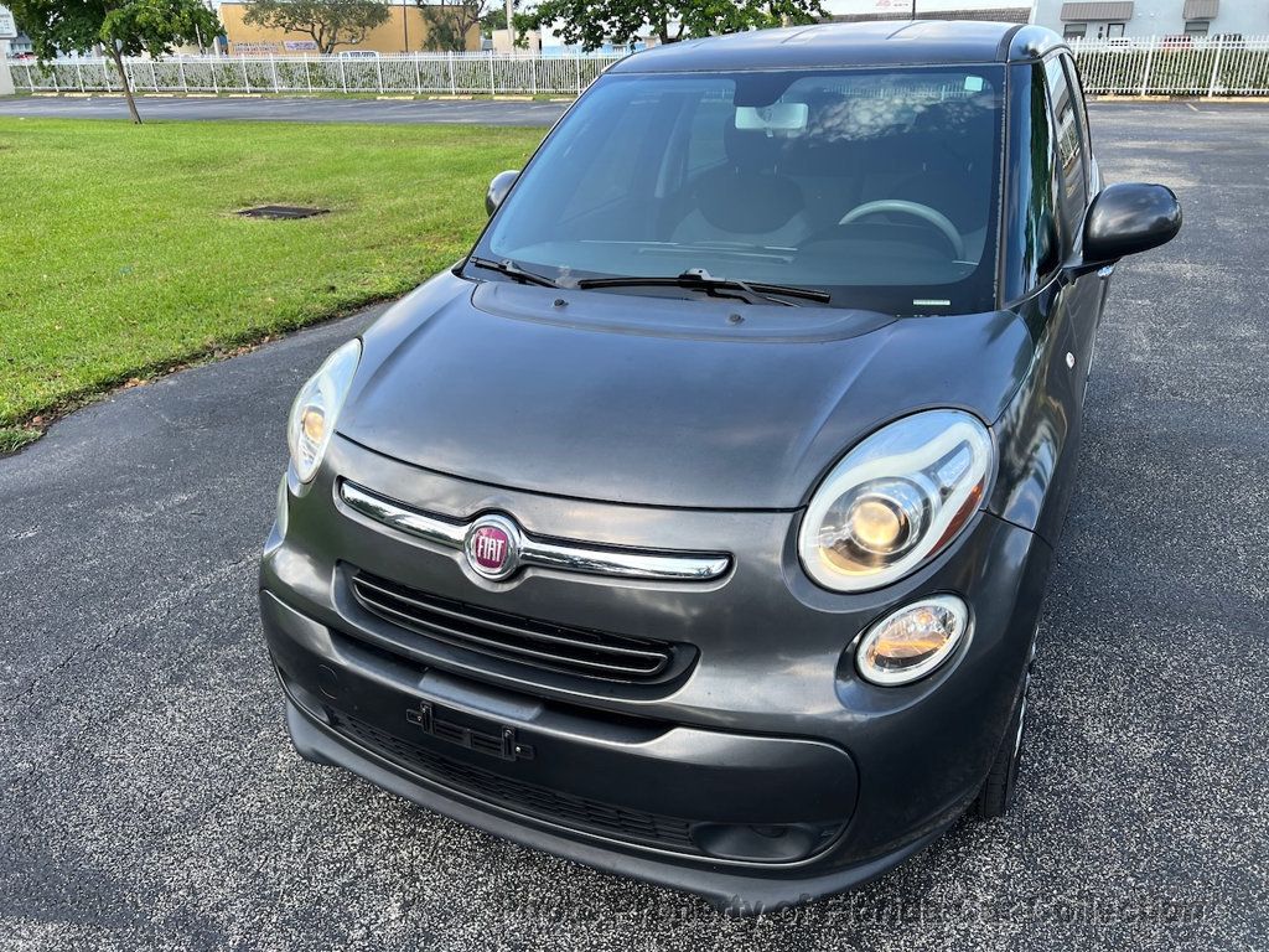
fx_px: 953
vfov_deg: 53.1
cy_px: 476
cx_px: 634
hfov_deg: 67.3
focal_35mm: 26
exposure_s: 1/780
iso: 50
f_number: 1.5
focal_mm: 5.7
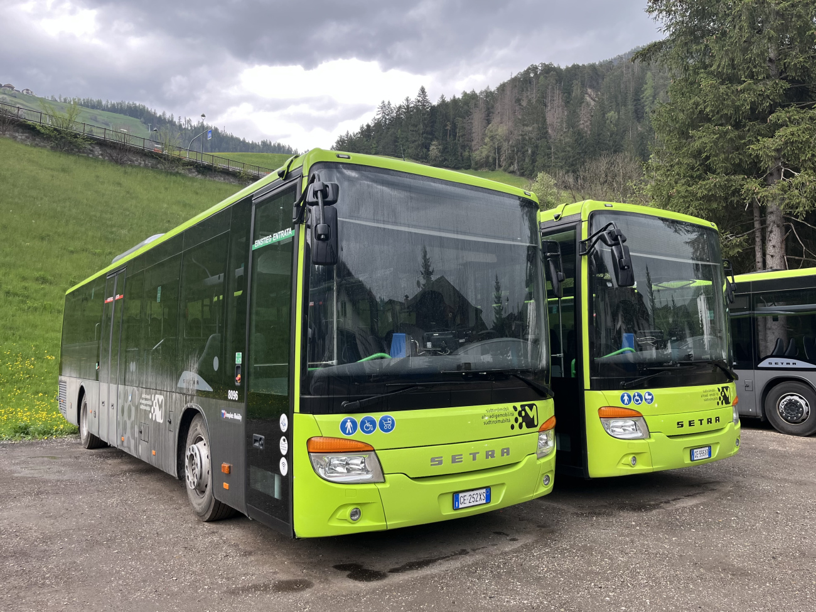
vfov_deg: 53.1
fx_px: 613
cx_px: 408
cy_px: 306
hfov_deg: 67.3
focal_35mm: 26
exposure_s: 1/122
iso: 64
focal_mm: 5.1
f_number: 1.6
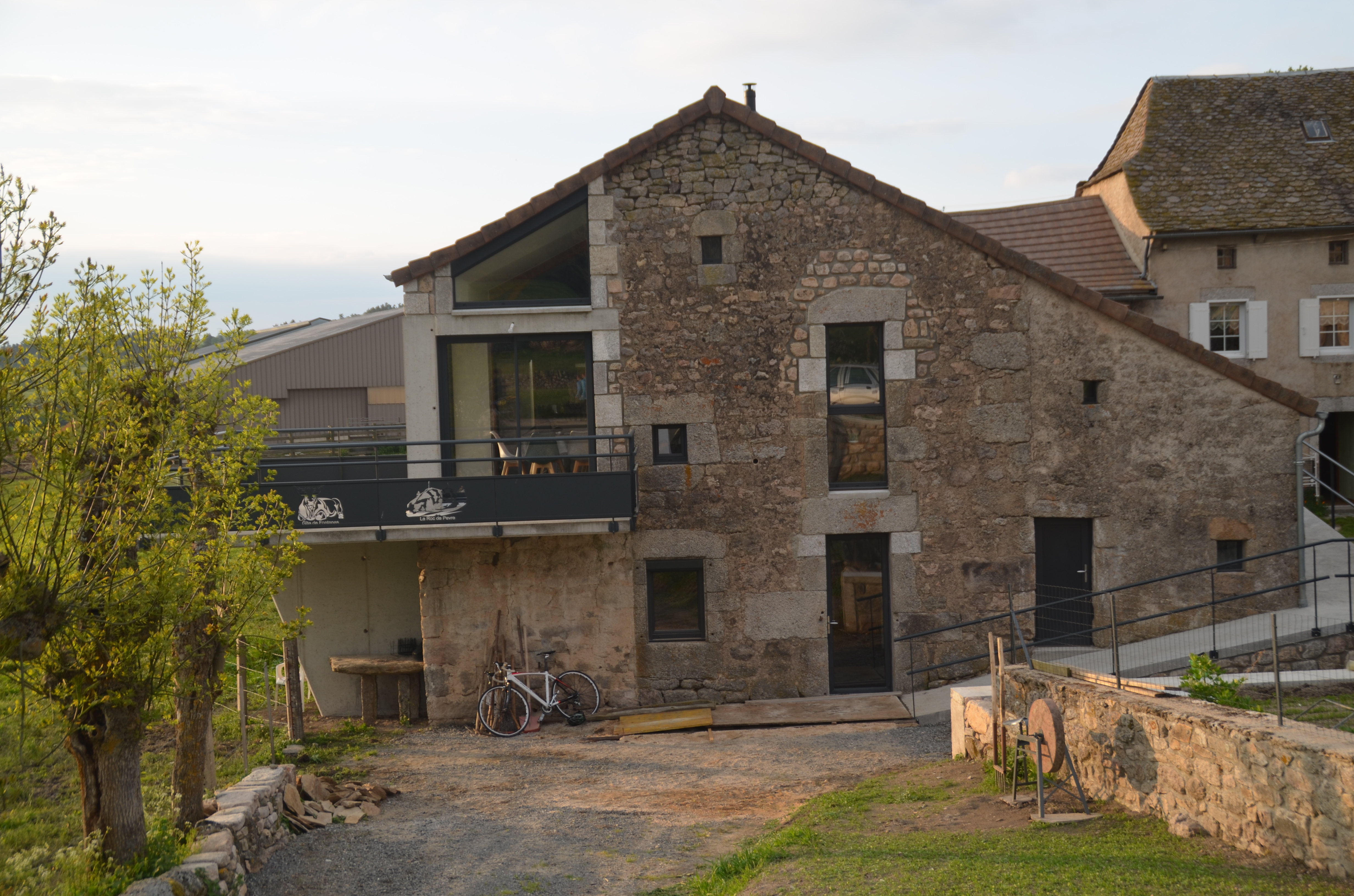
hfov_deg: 41.2
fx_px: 1802
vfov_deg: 28.0
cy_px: 448
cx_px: 677
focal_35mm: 48
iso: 100
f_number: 5.6
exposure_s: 1/200
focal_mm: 32
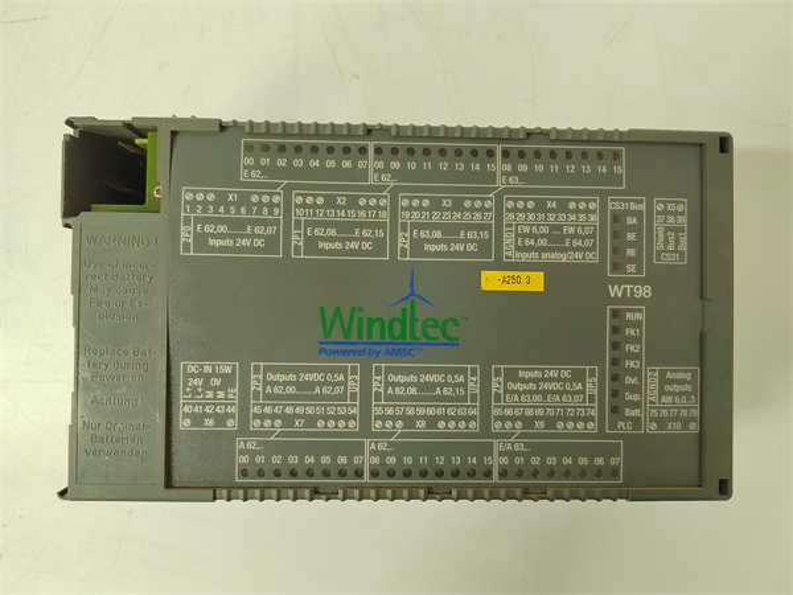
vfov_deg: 58.9
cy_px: 298
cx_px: 396
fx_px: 527
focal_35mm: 23
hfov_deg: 73.9
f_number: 1.9
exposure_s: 1/50
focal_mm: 5.52
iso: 1644
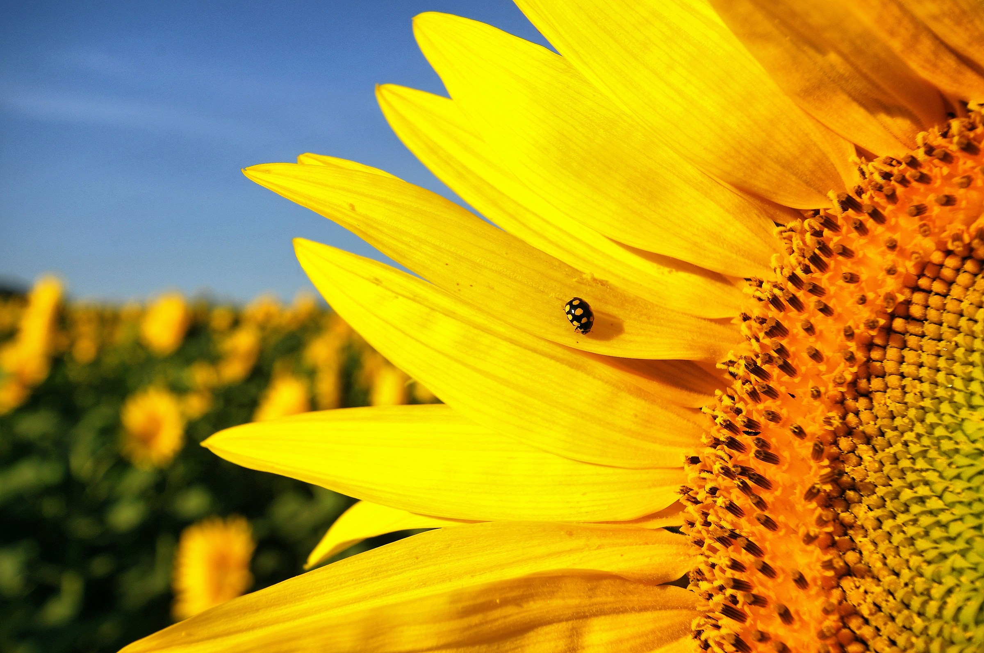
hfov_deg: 53.2
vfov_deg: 36.8
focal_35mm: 36
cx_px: 492
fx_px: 983
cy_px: 326
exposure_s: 1/200
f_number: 8
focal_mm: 24
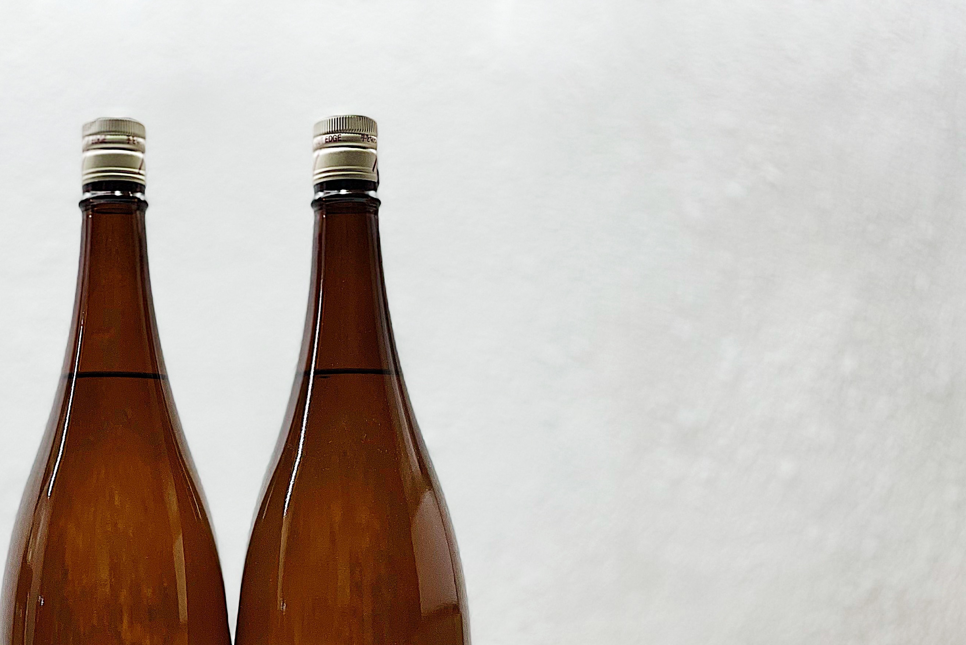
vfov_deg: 16.3
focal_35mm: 83
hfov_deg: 24.2
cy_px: 554
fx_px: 2227
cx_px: 232
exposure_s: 1/100
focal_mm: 6
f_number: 2
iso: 64
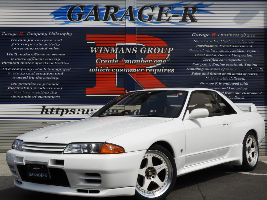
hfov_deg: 34.9
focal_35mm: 55
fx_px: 424
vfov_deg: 26.6
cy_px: 100
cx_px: 134
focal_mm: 9.9
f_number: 4
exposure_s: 1/2000
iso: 100
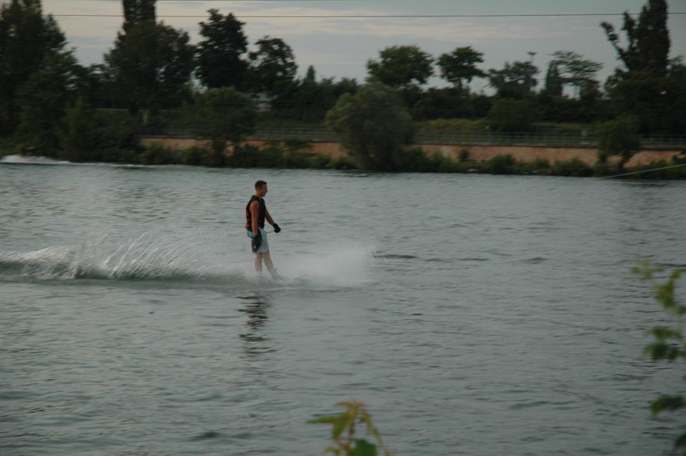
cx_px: 343
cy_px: 228
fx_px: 1999
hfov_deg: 19.5
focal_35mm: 105
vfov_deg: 13.0
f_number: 5
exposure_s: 1/100
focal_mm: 70
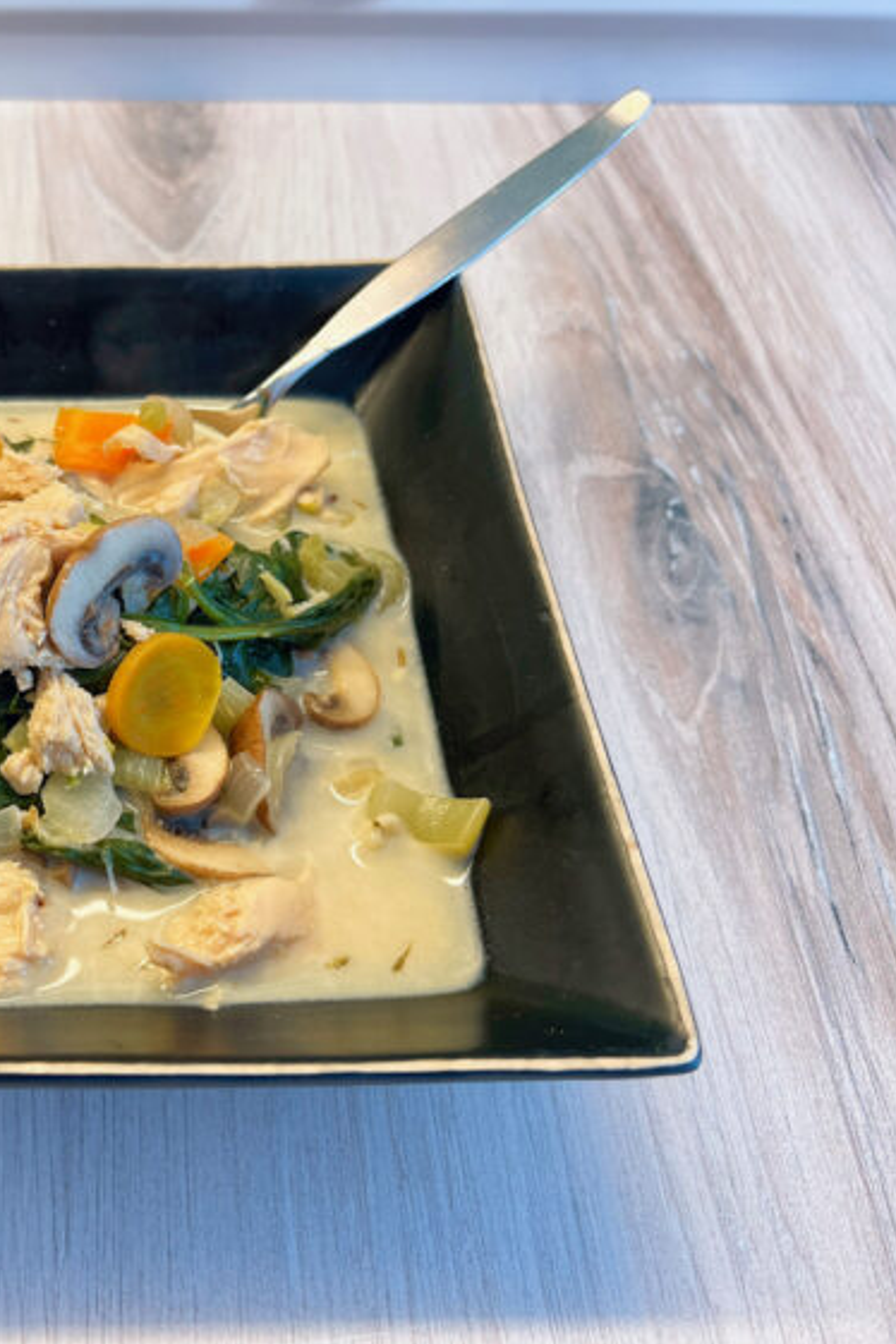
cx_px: 46
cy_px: 656
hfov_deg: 33.5
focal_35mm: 37
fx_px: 1381
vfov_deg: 51.9
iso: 64
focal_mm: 5.7
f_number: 1.5
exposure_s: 1/60
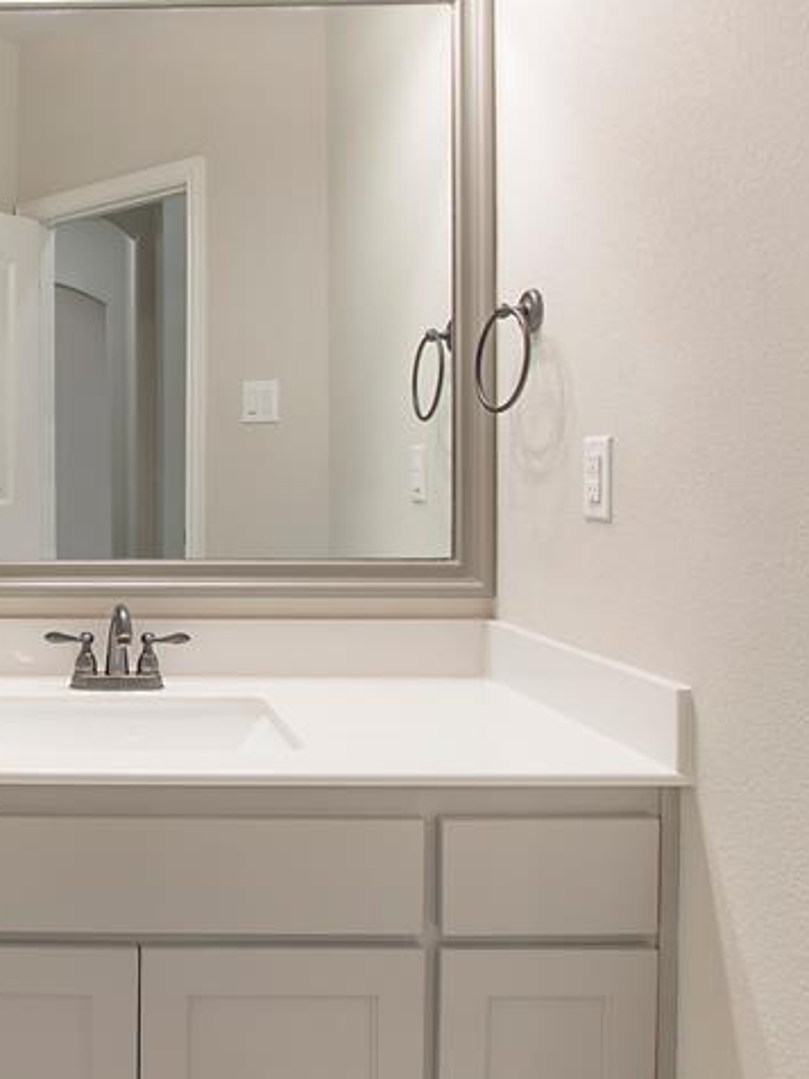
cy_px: 462
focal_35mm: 31
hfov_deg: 40.4
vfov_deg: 58.1
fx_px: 966
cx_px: 20
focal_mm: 10
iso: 100
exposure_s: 1/30
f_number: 5.6
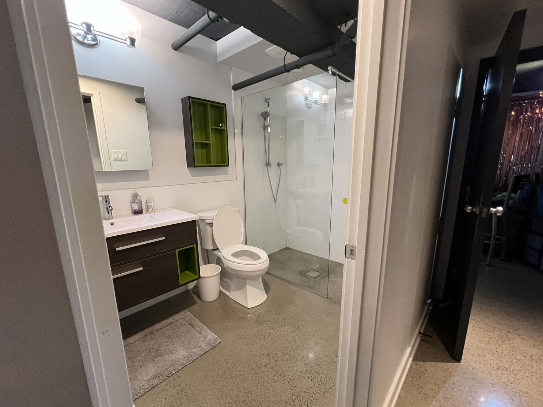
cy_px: 213
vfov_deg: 85.6
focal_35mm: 14
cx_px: 272
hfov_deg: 102.1
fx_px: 220
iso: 320
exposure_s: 1/60
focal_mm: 1.57
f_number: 1.8
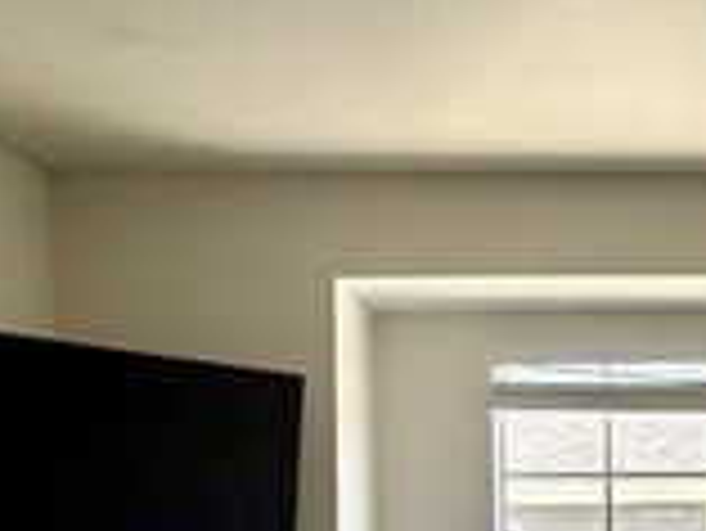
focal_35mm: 57
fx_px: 1163
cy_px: 639
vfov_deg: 23.5
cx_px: 702
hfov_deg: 31.3
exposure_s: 1/221
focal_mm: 2.22
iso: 64
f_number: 2.2
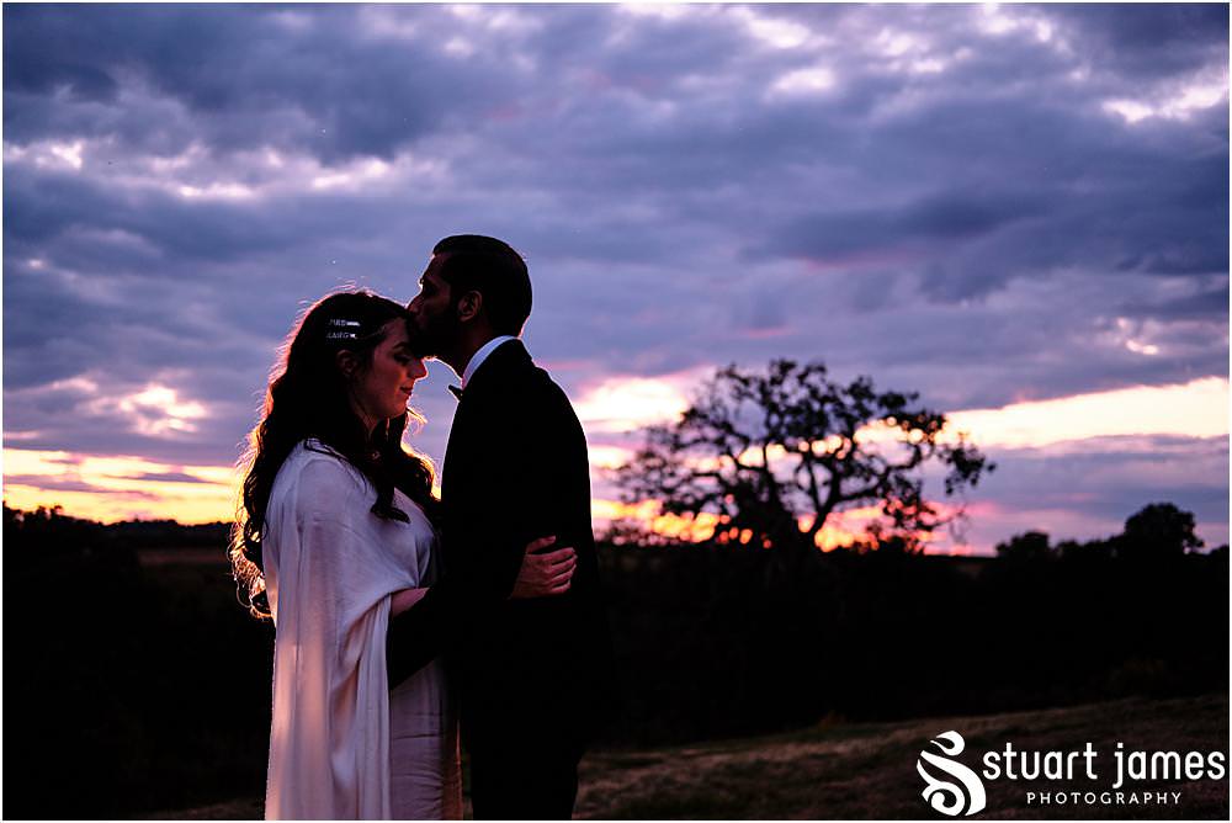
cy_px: 412
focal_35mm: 53
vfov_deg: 25.6
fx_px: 1815
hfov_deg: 37.5
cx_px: 616
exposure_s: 1/250
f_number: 2
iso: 500
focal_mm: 35
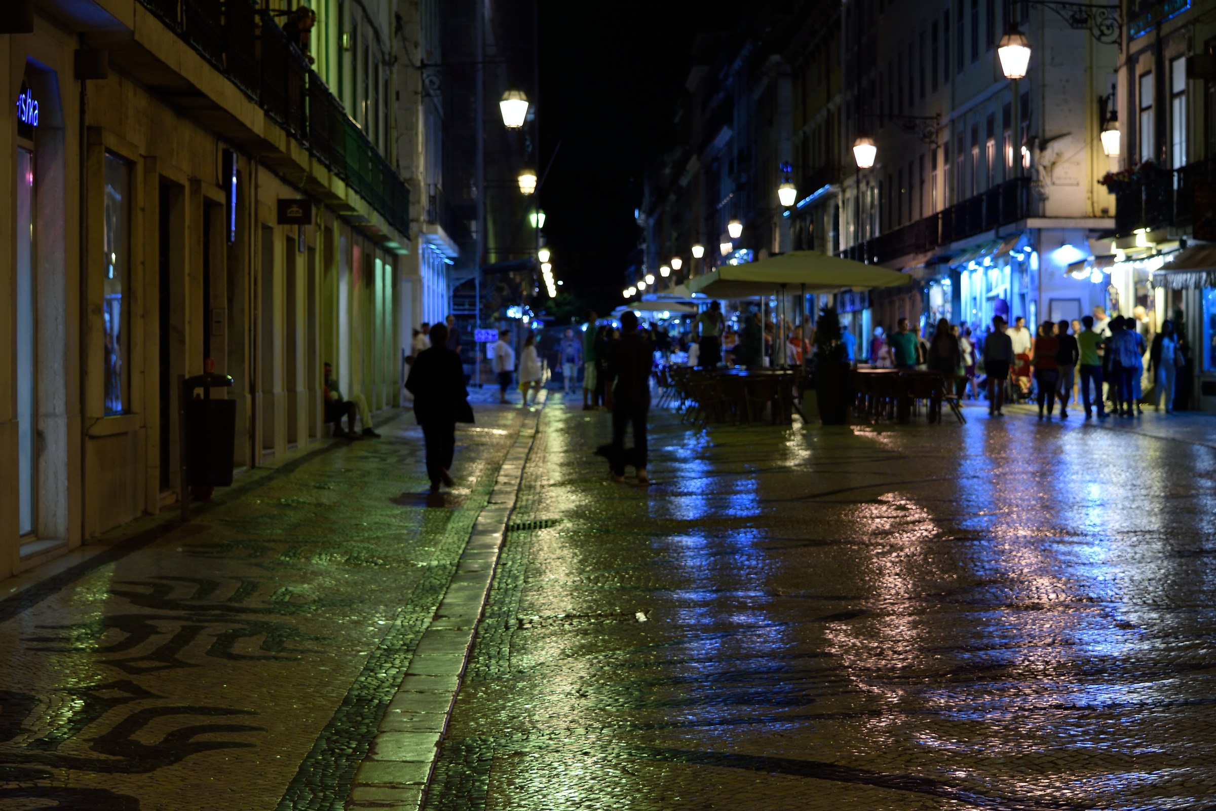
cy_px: 406
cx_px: 608
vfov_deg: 16.6
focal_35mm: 82
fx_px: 2786
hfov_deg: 24.6
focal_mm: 55
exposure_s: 1/10
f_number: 4.5
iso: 200
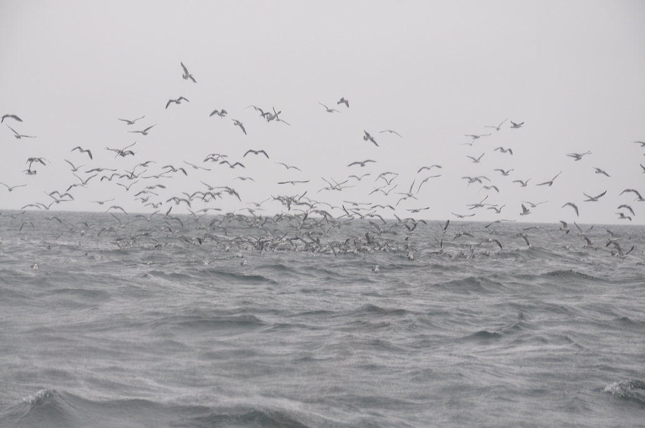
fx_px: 2818
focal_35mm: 158
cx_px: 322
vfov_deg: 8.7
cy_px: 214
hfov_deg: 13.1
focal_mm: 105
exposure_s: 1/400
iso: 400
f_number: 10
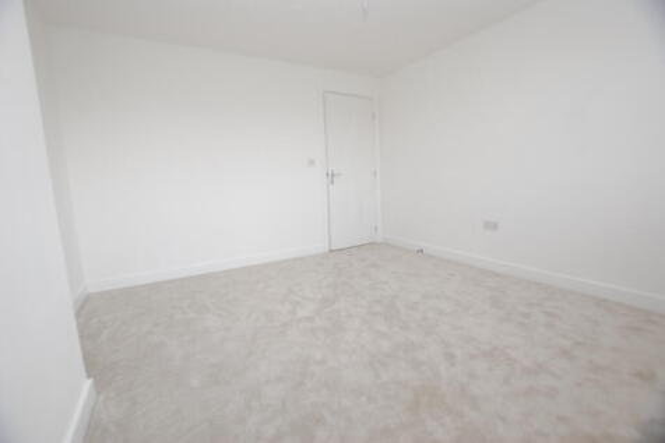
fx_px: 277
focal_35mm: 15
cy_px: 222
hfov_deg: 100.4
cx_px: 332
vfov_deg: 77.3
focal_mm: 10
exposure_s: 1/60
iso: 100
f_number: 4
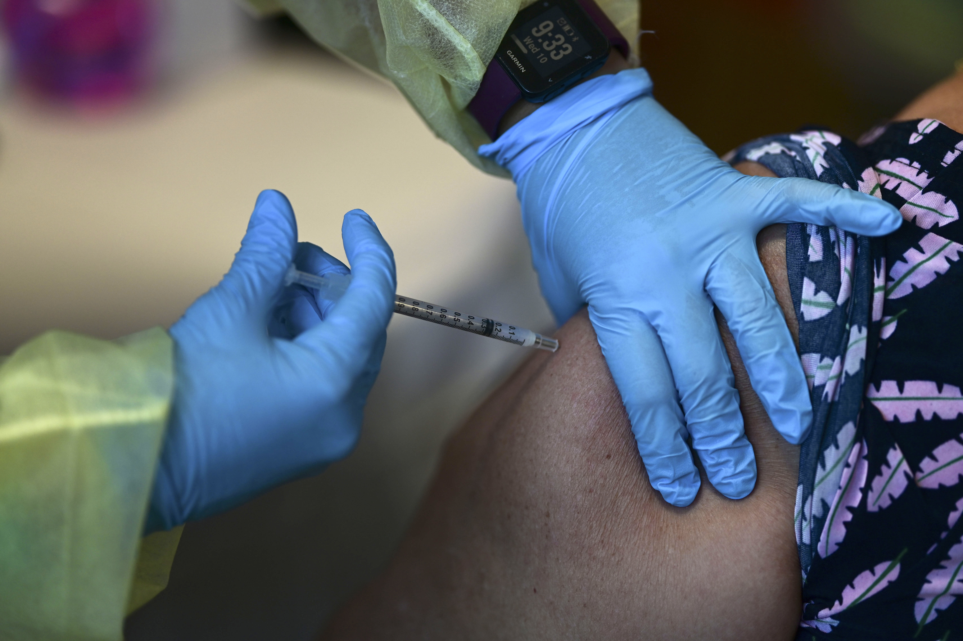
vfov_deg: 10.1
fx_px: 3609
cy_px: 320
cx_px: 482
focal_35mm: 135
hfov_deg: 15.2
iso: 320
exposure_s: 1/400
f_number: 1.8
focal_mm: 135
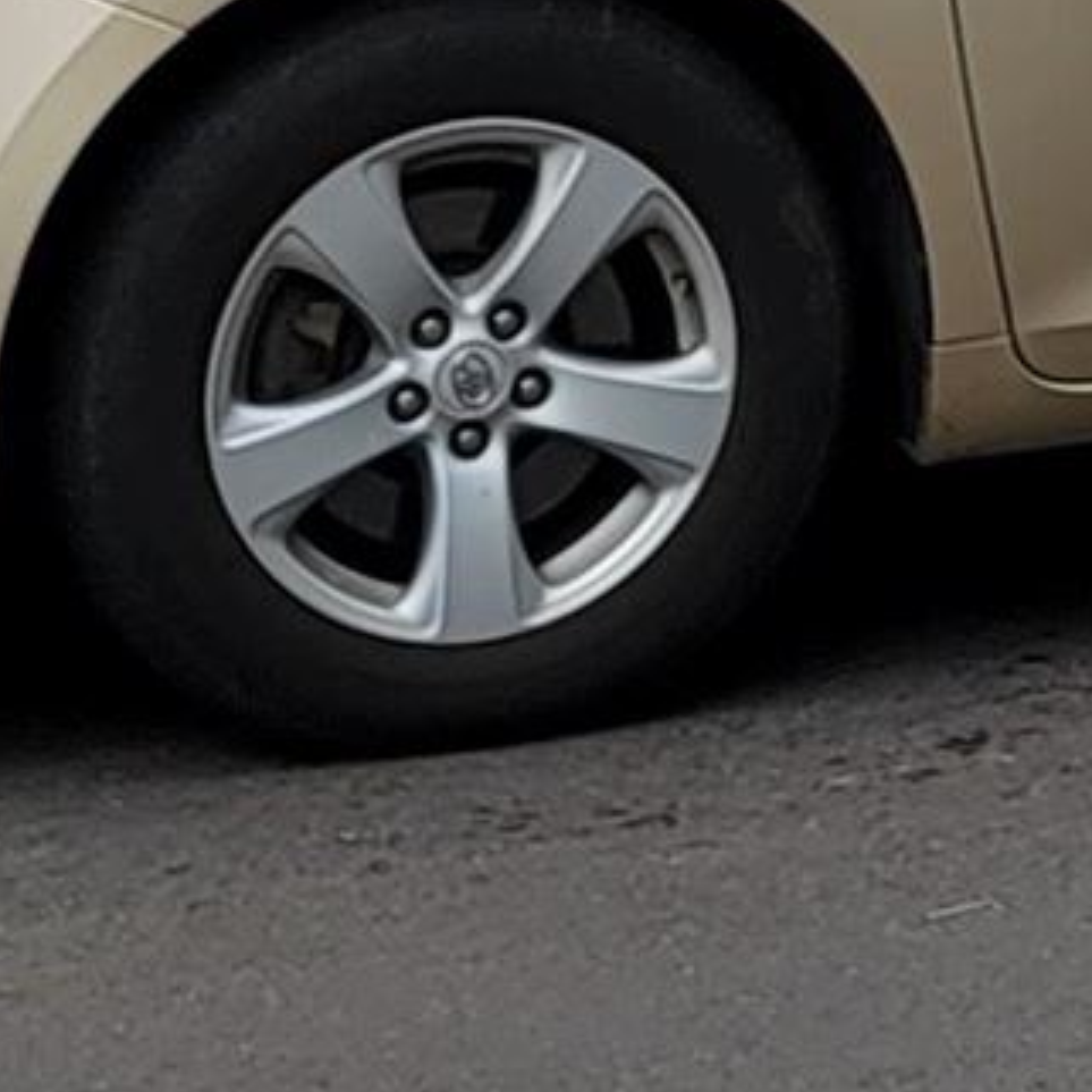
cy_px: -1163
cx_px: 2409
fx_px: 7245
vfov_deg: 8.2
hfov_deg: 8.1
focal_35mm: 203
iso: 16
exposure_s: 1/488
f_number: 1.8
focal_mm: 6.7
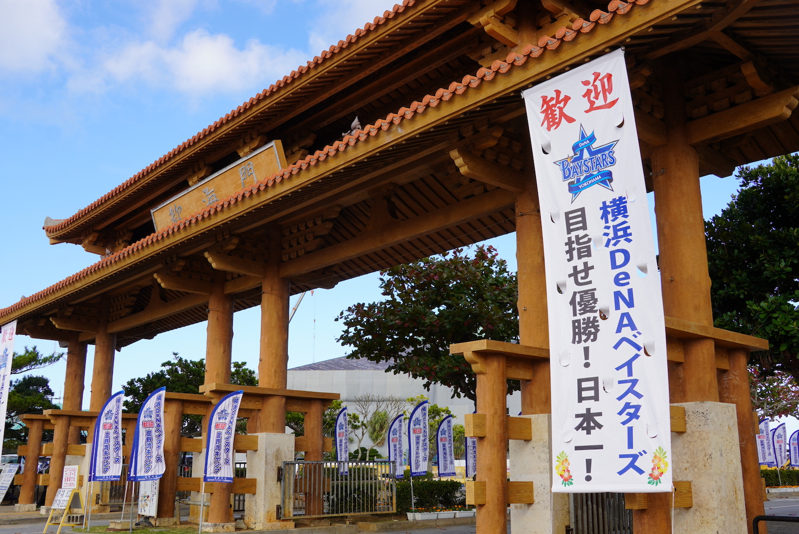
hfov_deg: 53.1
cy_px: 267
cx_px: 400
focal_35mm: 36
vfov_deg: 36.9
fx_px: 799
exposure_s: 1/125
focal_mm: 24
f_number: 8
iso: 100
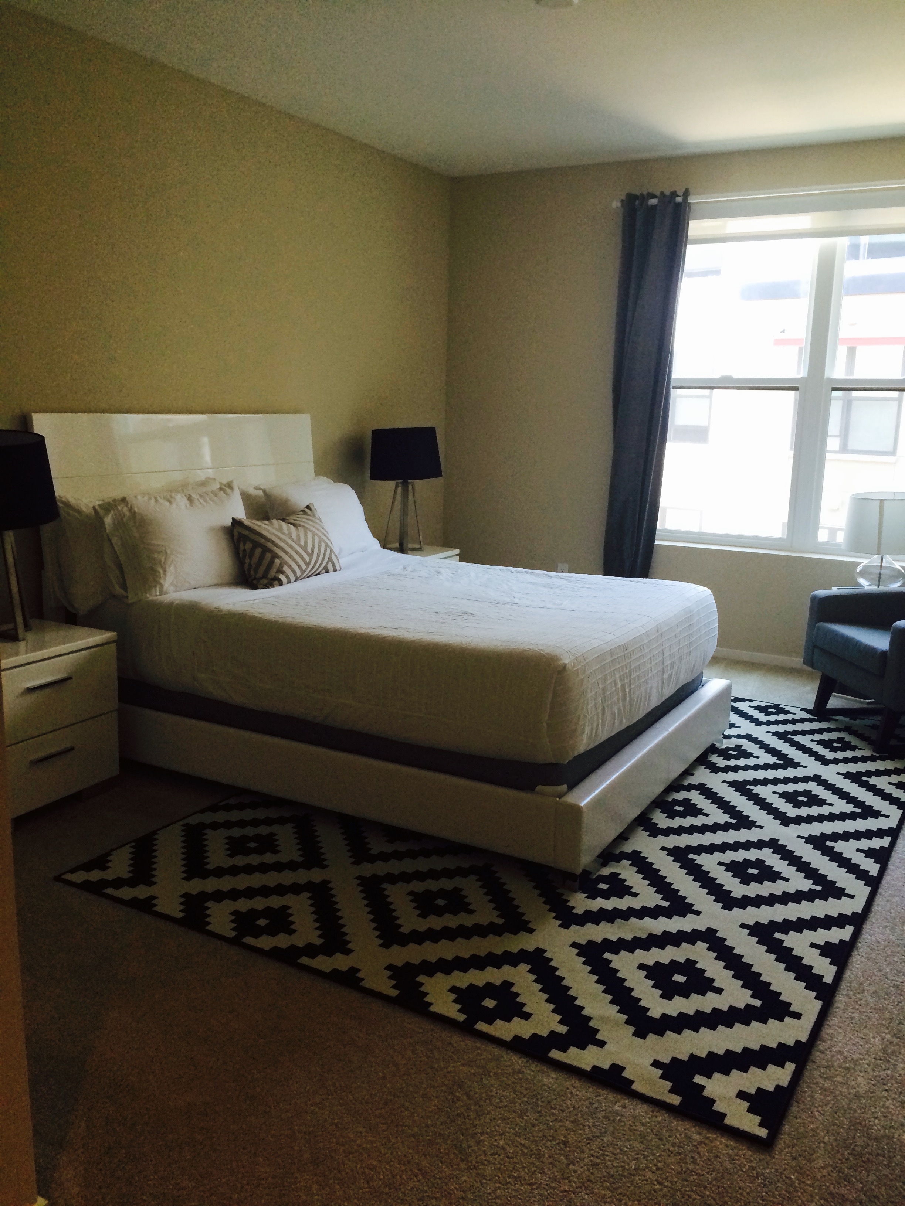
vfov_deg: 61.7
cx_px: 452
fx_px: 1011
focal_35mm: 29
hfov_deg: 48.2
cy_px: 603
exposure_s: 1/30
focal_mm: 4.15
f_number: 2.2
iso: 50
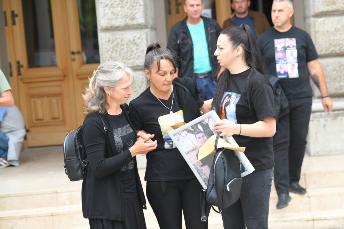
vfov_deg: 12.2
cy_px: 114
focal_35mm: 112
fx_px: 1070
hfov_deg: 18.3
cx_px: 172
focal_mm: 112
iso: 200
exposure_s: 1/400
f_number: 4
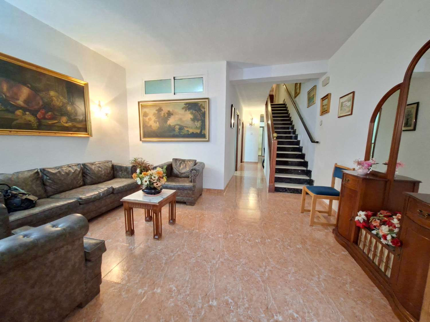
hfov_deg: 106.2
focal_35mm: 13
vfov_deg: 89.9
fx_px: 161
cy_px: 161
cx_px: 215
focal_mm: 1.74
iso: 640
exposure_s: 1/20
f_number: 2.2
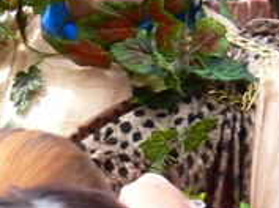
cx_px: 65
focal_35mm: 702
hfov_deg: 2.8
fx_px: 5647
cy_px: -28
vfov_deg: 2.1
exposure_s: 1/100
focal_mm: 30.2
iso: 100
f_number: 4.5
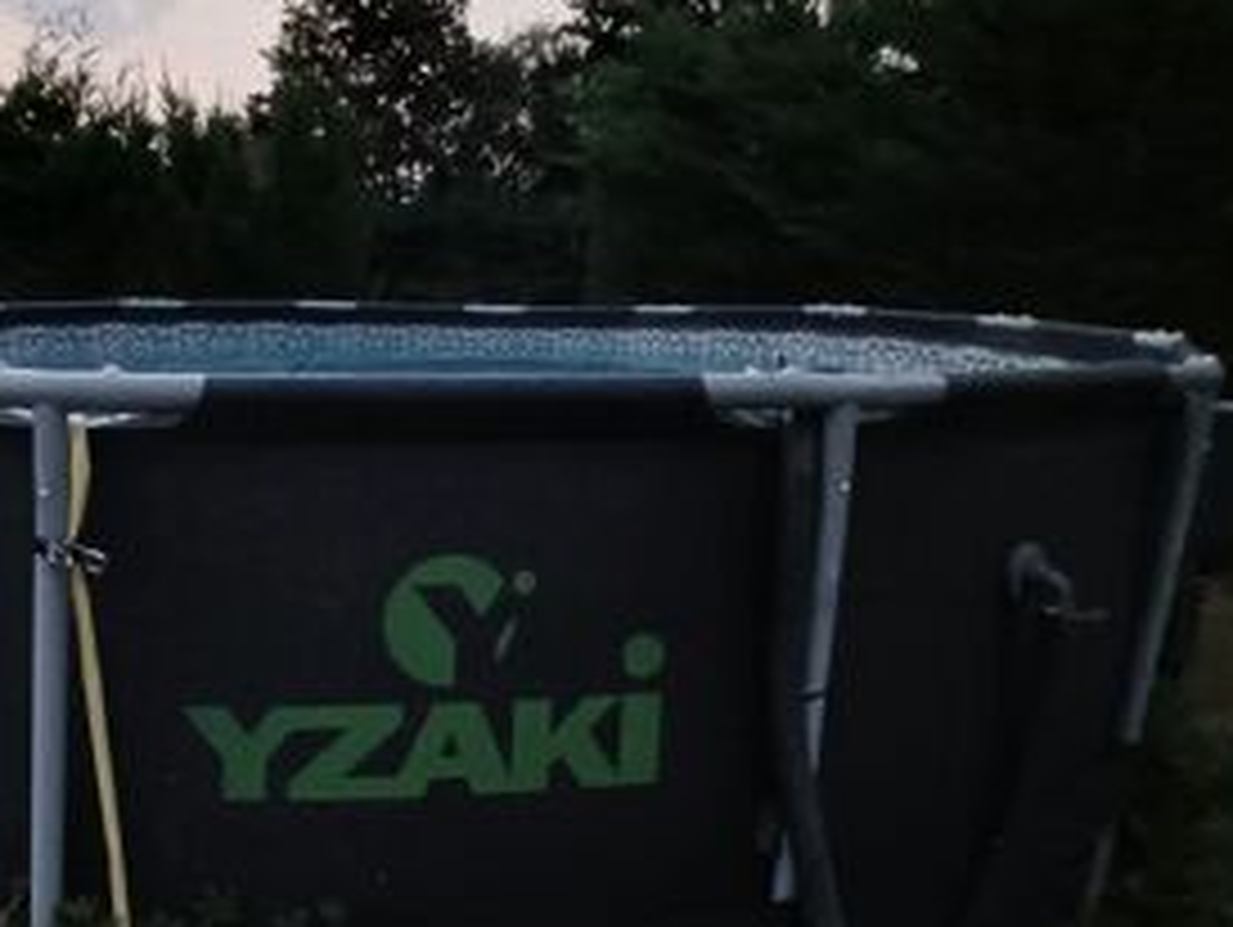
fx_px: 998
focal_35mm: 28
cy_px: 554
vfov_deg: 49.5
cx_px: 428
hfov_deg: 62.1
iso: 1600
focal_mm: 1.64
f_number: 2.2
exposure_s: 1/7.14
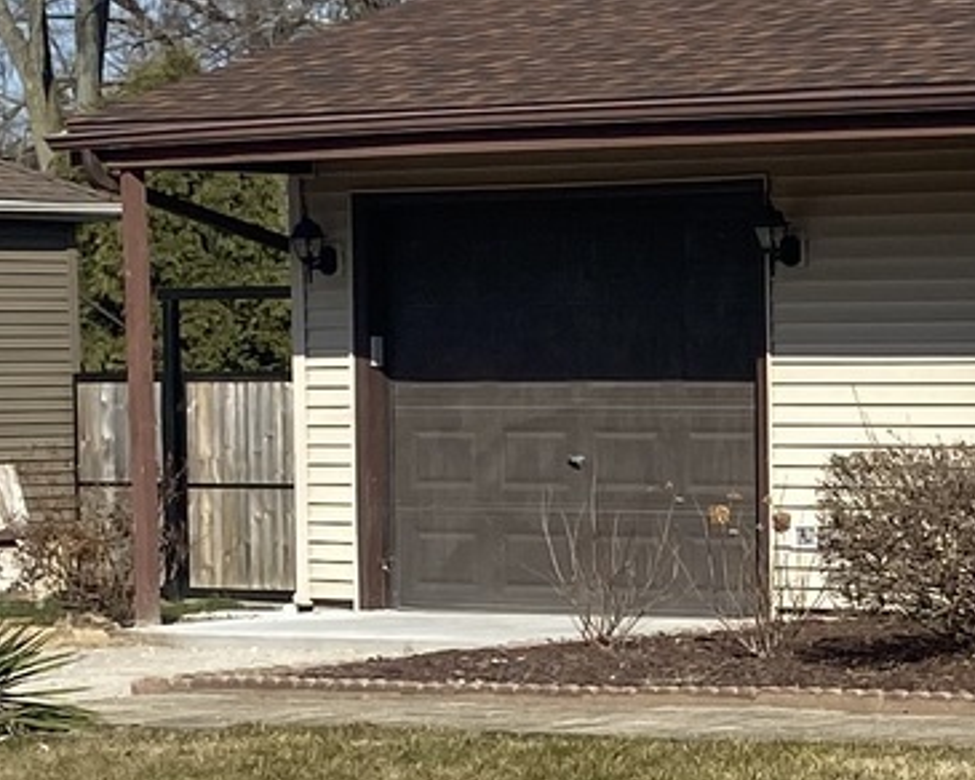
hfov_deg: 16.5
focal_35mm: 100
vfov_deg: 15.3
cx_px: 1683
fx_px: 2886
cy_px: 614
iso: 32
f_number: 1.8
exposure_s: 1/3497
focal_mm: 4.25
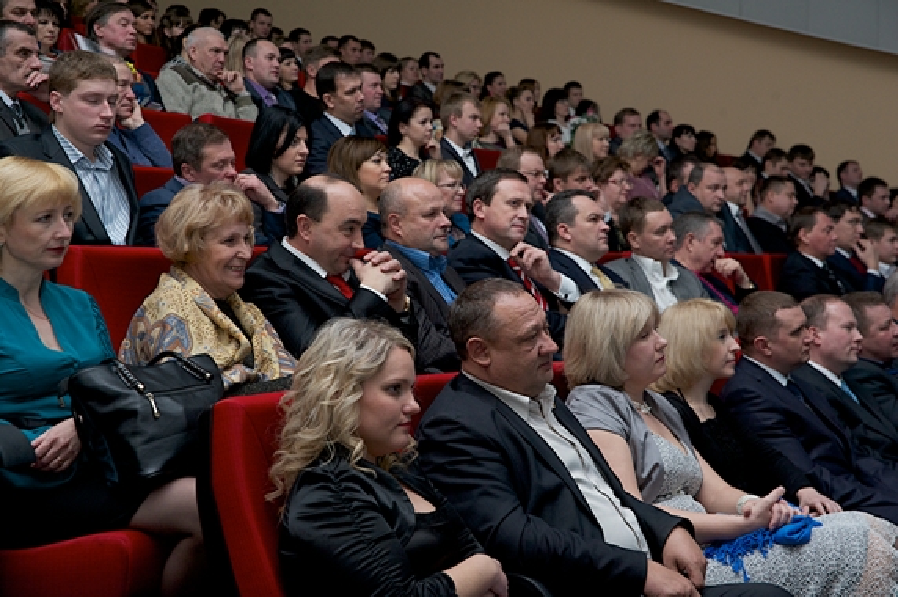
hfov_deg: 28.9
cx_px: 449
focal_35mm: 70
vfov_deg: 19.4
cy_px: 298
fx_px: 1744
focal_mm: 70
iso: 800
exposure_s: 1/60
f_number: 4
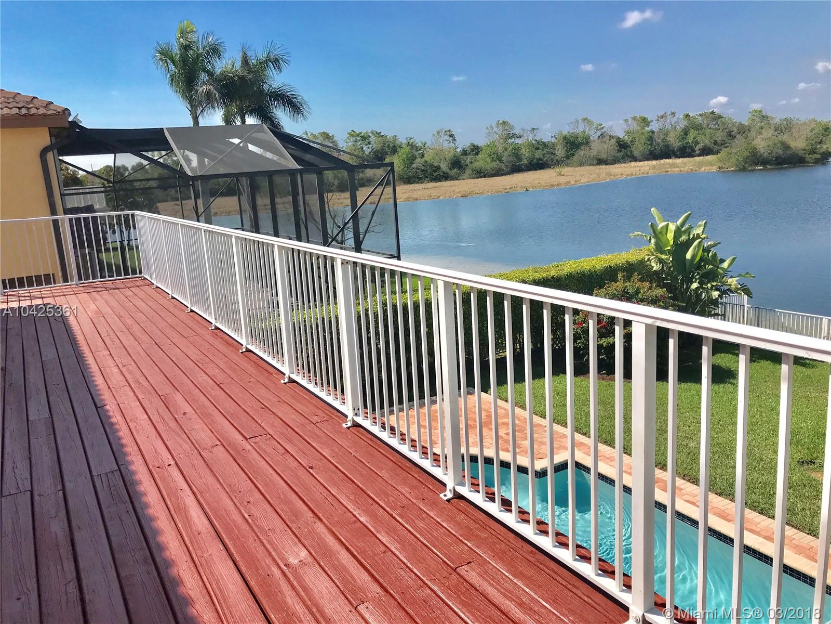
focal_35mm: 28
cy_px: 312
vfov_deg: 49.7
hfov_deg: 63.4
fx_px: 672
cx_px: 416
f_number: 1.8
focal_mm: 3.99
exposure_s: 1/3546
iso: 20
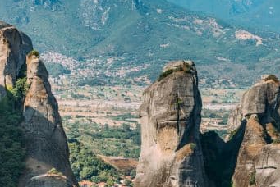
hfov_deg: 16.6
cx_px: 181
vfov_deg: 11.2
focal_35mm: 123
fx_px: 957
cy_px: 105
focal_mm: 60
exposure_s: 1/160
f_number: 5.6
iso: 100
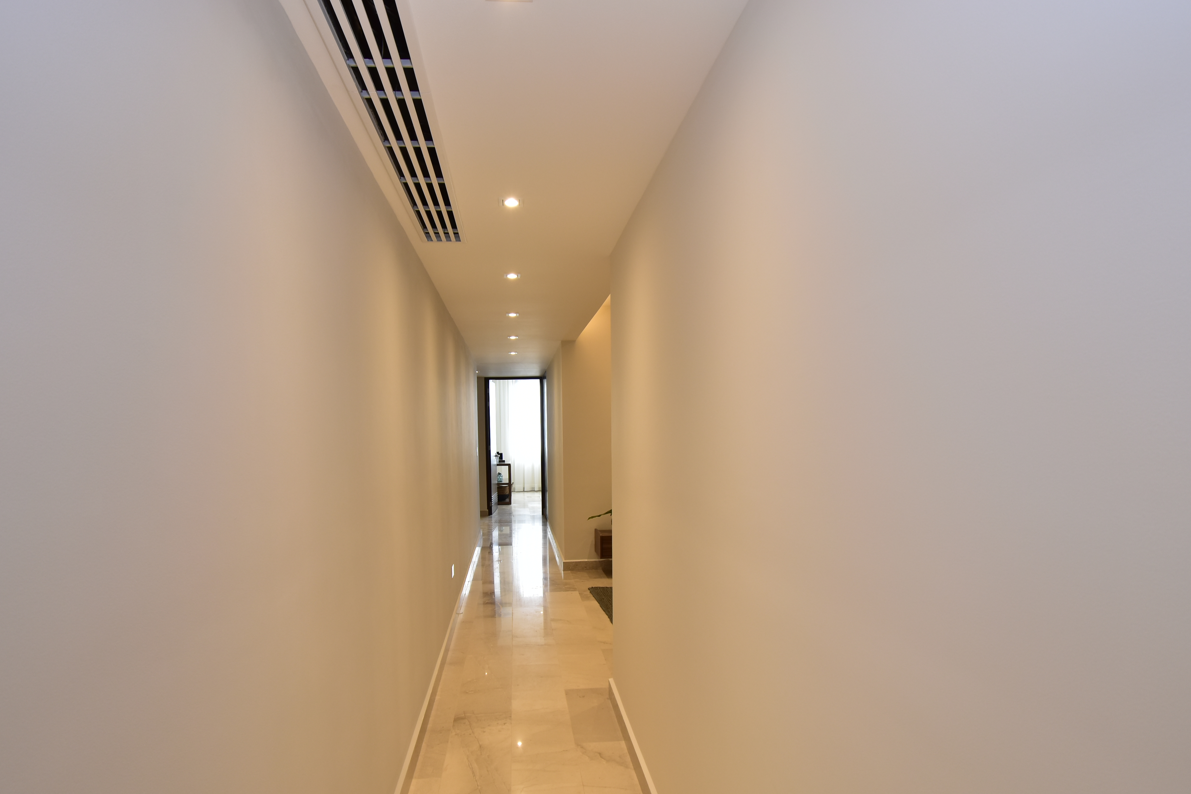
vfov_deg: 66.7
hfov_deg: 89.9
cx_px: 555
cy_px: 475
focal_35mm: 18
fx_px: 595
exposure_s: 1/20
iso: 200
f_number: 5.6
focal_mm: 10
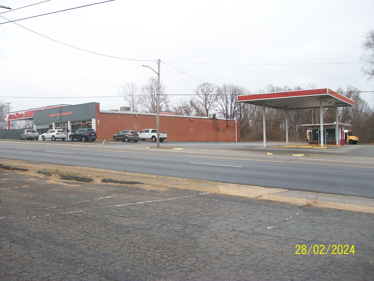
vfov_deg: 41.8
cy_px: 140
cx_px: 187
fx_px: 367
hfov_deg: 54.0
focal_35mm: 34
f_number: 2.8
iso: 80
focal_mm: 5.7
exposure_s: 1/320
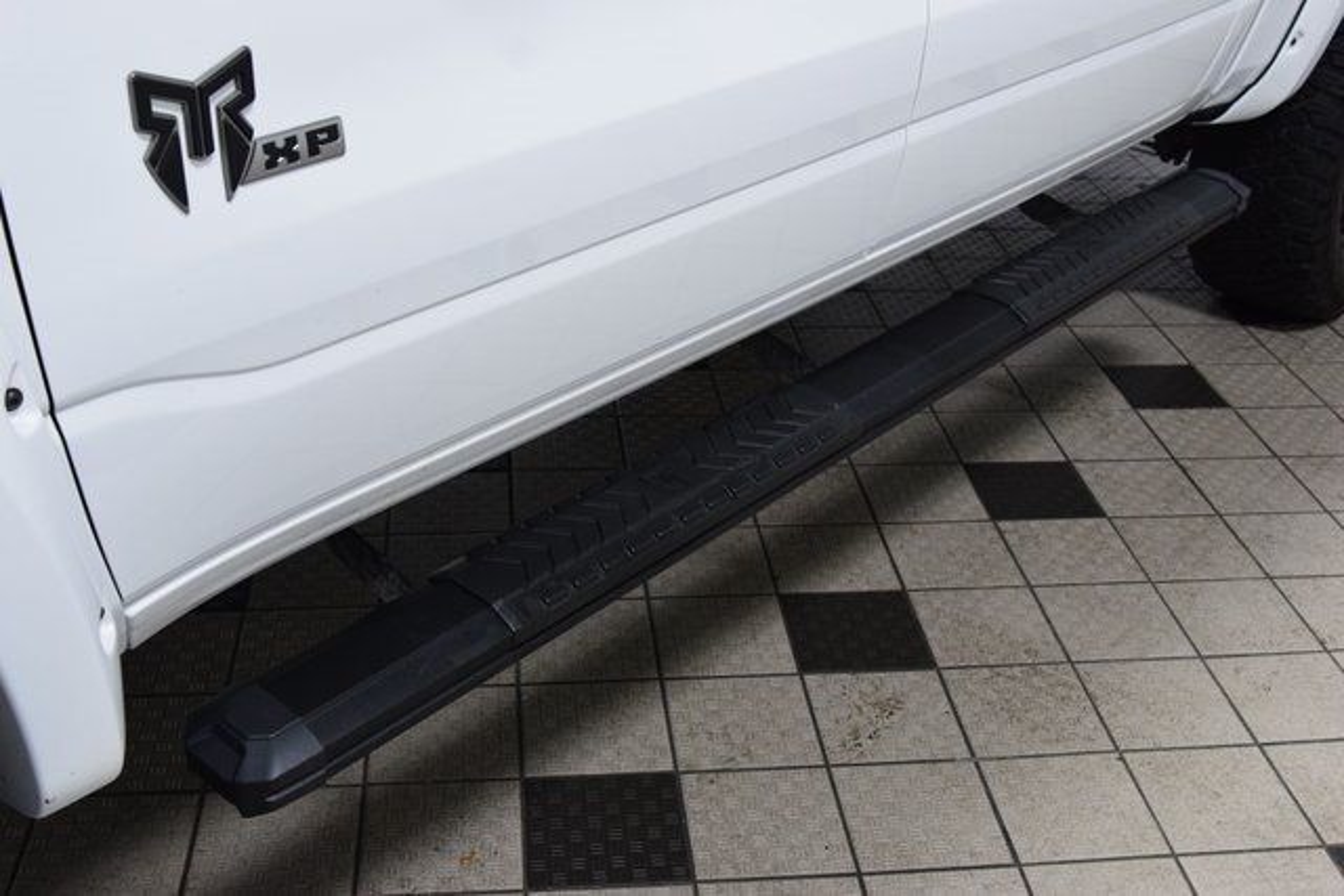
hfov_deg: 45.0
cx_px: 672
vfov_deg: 30.9
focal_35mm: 44
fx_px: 1624
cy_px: 448
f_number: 5.6
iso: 1600
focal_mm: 29
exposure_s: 1/60
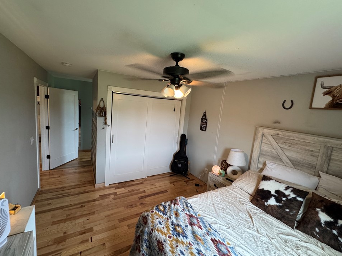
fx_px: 148
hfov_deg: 98.1
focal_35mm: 15
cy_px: 126
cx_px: 161
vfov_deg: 81.7
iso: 250
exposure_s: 1/60
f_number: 2.2
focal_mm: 2.22
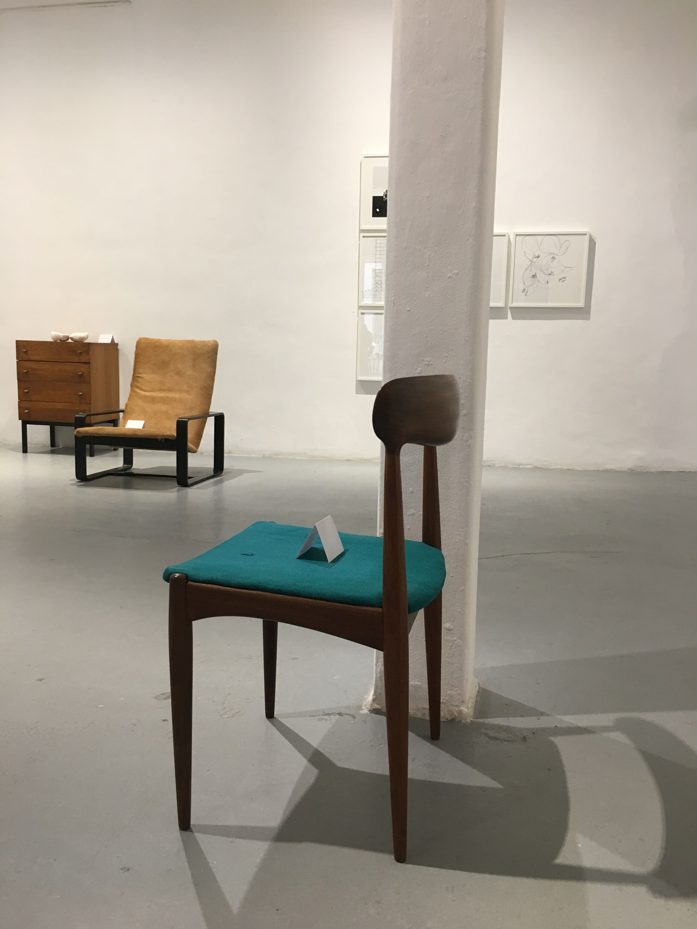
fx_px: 779
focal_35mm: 29
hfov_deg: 48.2
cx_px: 348
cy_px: 464
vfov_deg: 61.7
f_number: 2.2
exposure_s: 1/33
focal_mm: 4.15
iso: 100
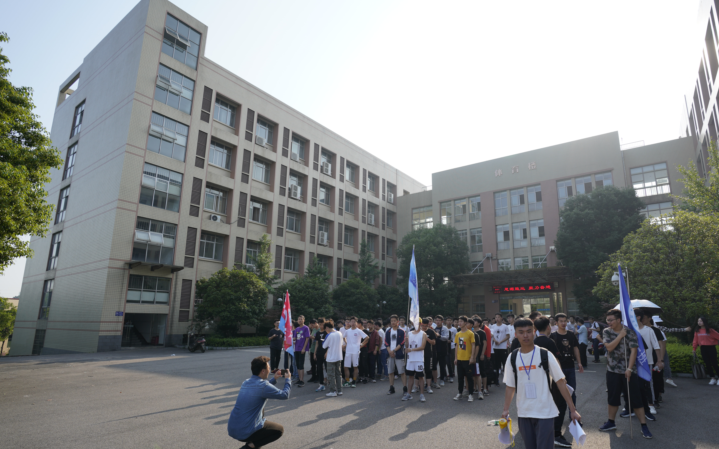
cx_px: 397
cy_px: 251
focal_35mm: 19
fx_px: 372
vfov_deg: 62.0
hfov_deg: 87.7
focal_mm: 16
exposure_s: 1/400
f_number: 4.5
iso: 100
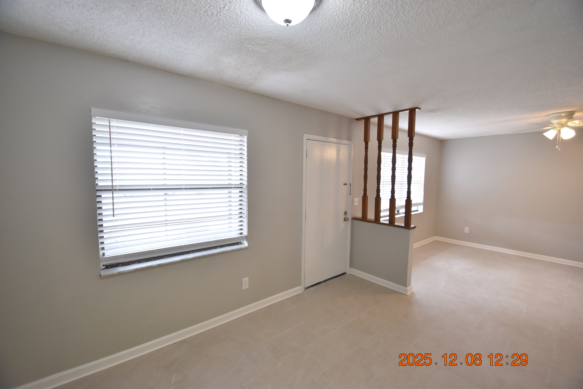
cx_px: 292
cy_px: 194
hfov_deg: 100.4
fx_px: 243
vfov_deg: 77.3
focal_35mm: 15
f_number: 3.5
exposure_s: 1/125
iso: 800
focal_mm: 10
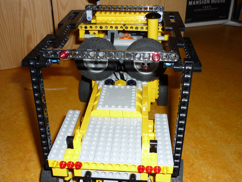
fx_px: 273
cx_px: 113
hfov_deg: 47.8
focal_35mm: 39
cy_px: 101
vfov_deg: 36.8
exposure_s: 1/30
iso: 100
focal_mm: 5.5
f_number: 2.8
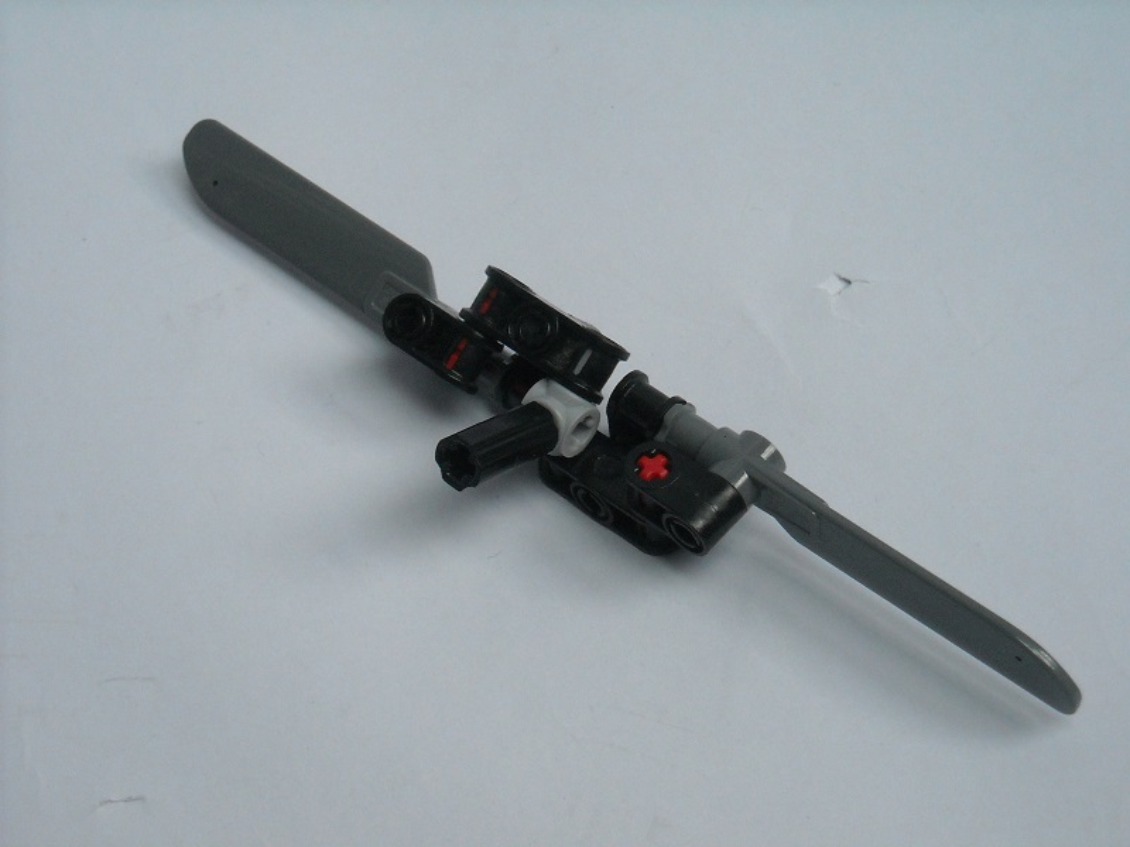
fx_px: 3428
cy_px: 424
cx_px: 565
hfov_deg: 18.7
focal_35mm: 105
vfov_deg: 14.1
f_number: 4.7
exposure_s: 1/250
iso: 383
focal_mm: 17.1
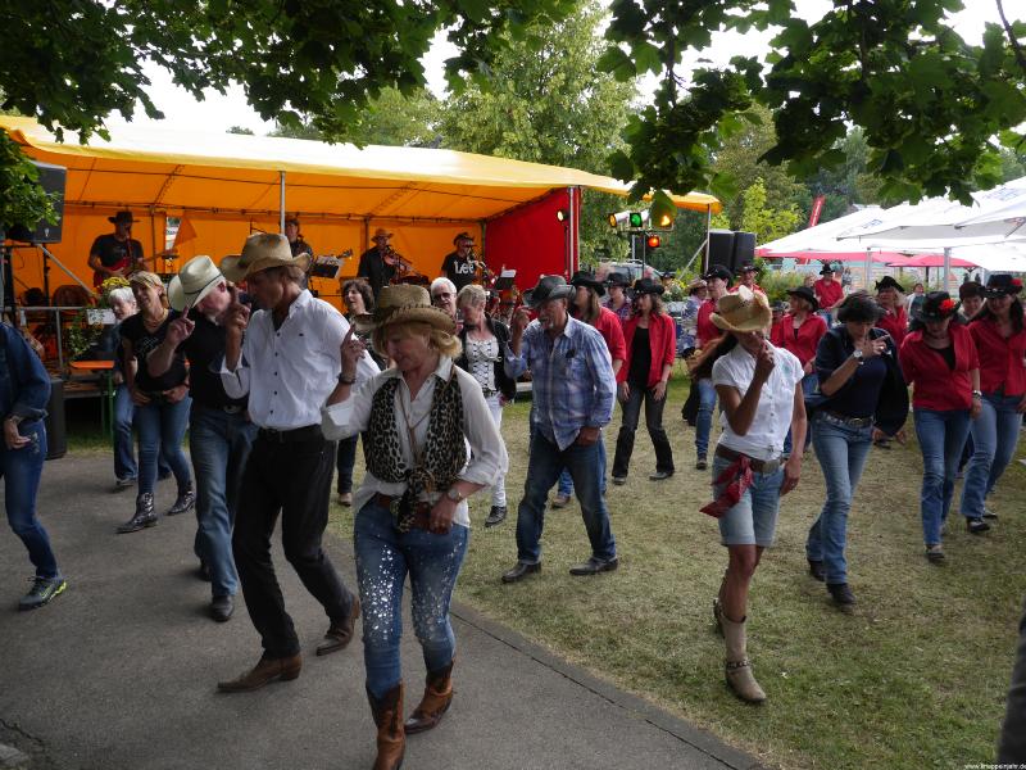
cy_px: 385
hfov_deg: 63.4
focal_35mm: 28
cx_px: 513
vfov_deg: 49.7
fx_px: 830
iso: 200
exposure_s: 1/160
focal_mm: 14
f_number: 5
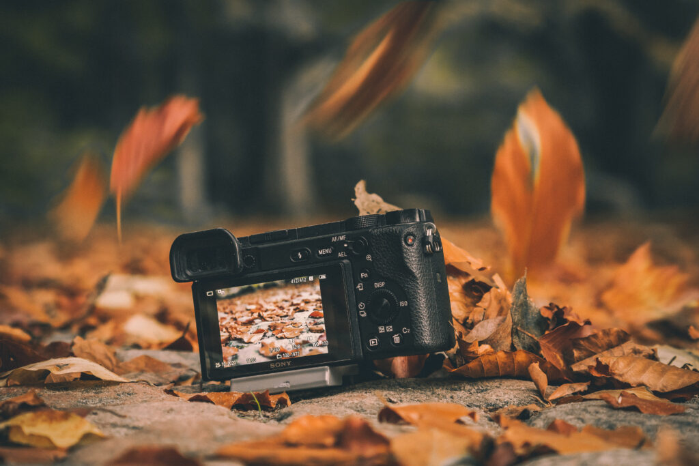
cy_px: 233
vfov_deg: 10.2
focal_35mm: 135
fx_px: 2621
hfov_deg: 15.2
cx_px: 350
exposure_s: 1/125
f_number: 6.3
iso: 800
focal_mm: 90
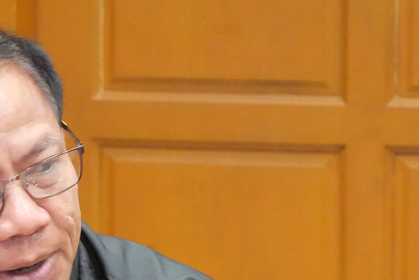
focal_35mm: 311
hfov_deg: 6.6
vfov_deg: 4.4
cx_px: 22
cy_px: 322
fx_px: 3622
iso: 3200
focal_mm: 47
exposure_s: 1/25
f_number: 5.6
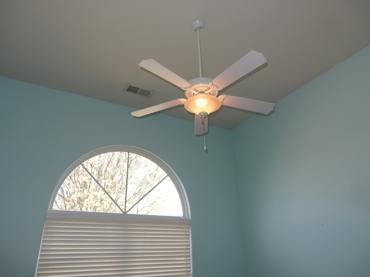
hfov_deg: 69.4
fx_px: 267
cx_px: 185
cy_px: 138
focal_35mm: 25
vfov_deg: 54.9
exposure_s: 1/125
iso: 125
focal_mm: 4.5
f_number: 3.7
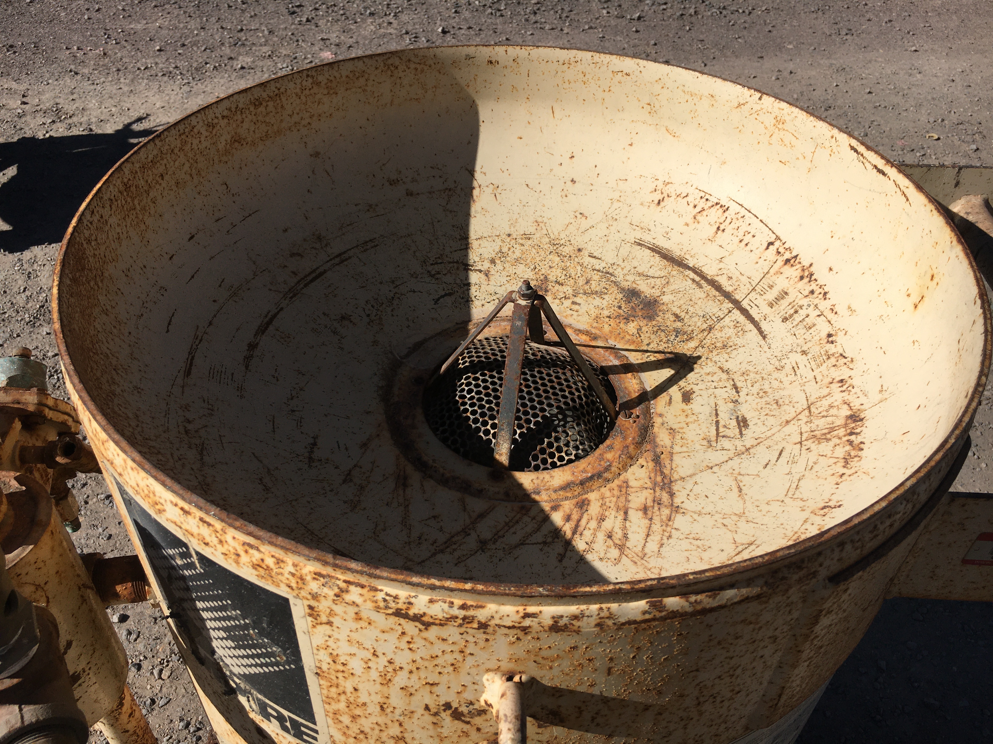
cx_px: 496
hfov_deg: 61.7
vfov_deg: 48.2
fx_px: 832
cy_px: 372
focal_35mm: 29
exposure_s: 1/2959
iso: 25
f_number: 2.2
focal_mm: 4.15
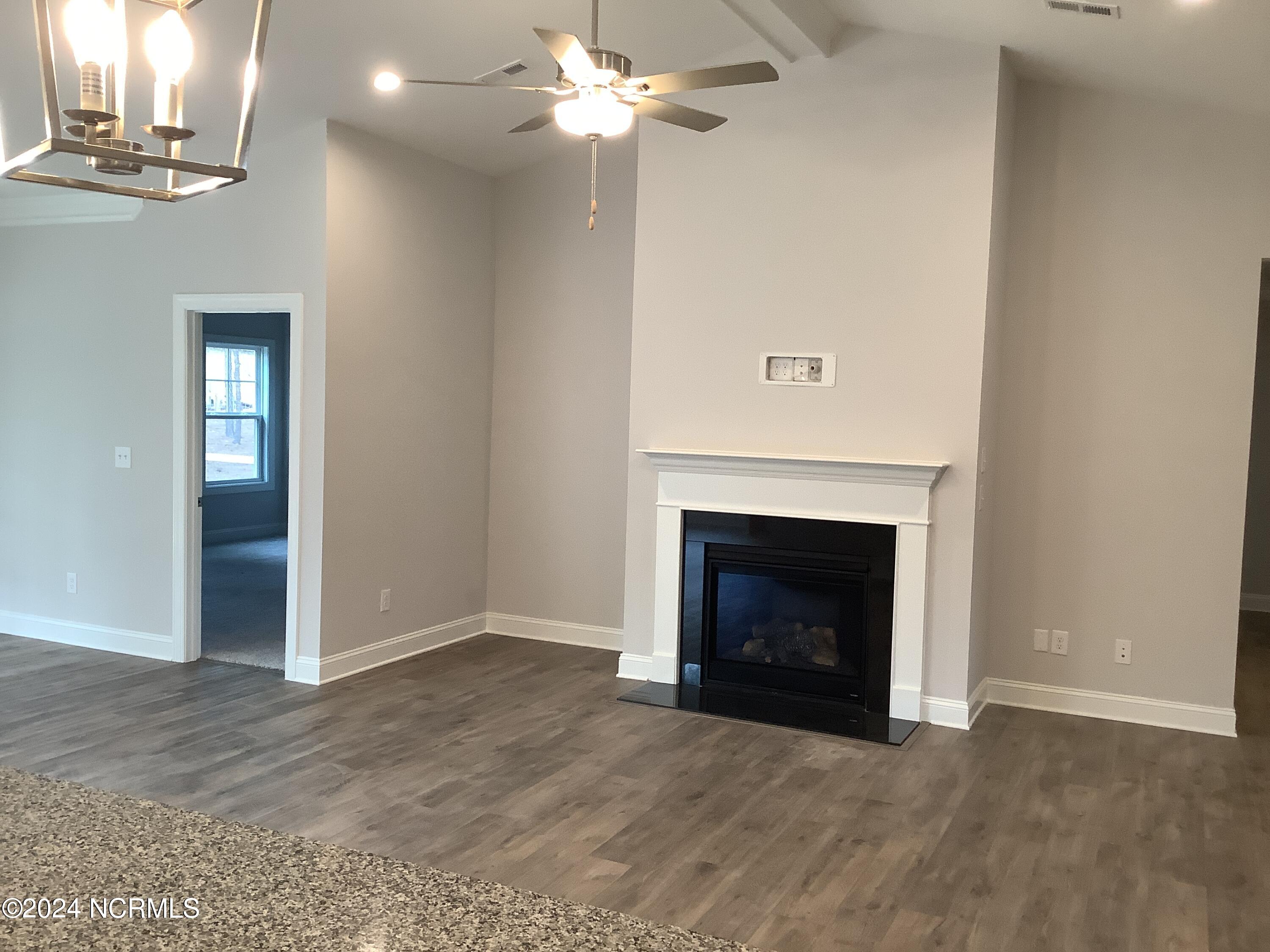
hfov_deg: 58.4
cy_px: 476
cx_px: 635
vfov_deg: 45.4
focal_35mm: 31
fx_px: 1137
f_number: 2.4
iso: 125
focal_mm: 3.3
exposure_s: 1/50
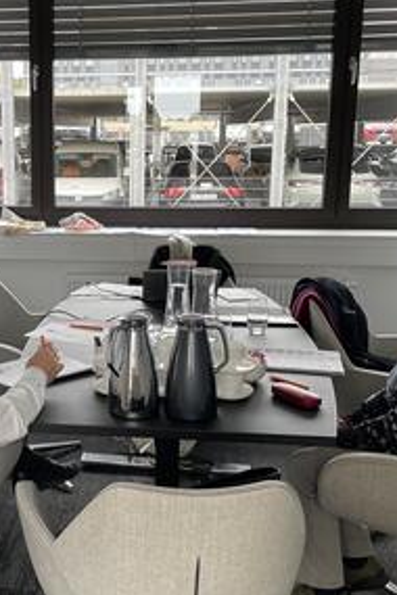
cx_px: 55
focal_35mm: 46
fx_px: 761
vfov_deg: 42.7
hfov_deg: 28.3
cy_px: 292
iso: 125
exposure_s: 1/121
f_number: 1.6
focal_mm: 4.2
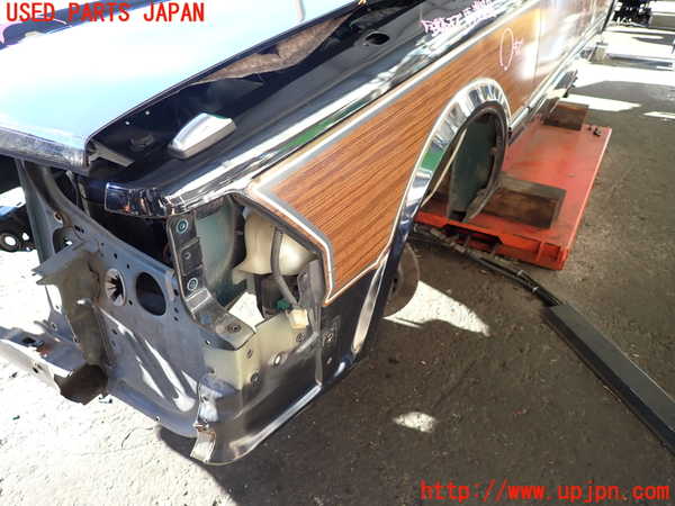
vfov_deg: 54.9
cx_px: 338
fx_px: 487
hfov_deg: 69.4
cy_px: 253
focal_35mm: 25
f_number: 2
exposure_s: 1/125
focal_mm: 4.5
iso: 160
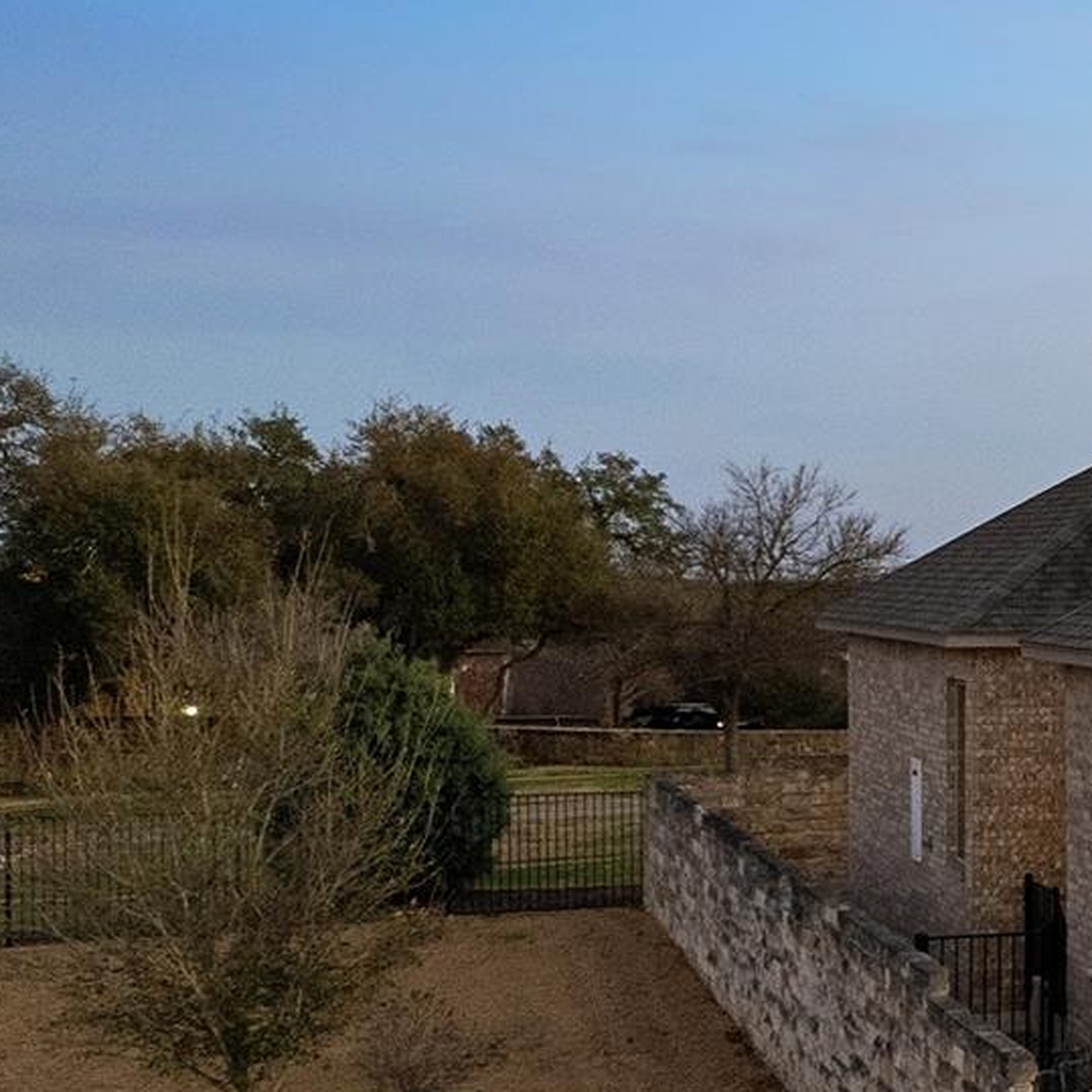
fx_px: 2534
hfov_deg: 19.6
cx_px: 1836
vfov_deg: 24.3
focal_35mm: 71
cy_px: 550
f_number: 2.8
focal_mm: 8.38
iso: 590
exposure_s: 1/10
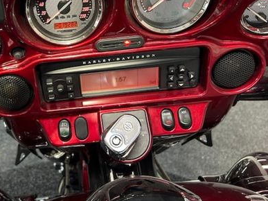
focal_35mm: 43
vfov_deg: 32.9
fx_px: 333
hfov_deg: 42.4
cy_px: 49
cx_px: 64
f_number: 1.5
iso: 200
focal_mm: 5.7
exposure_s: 1/50
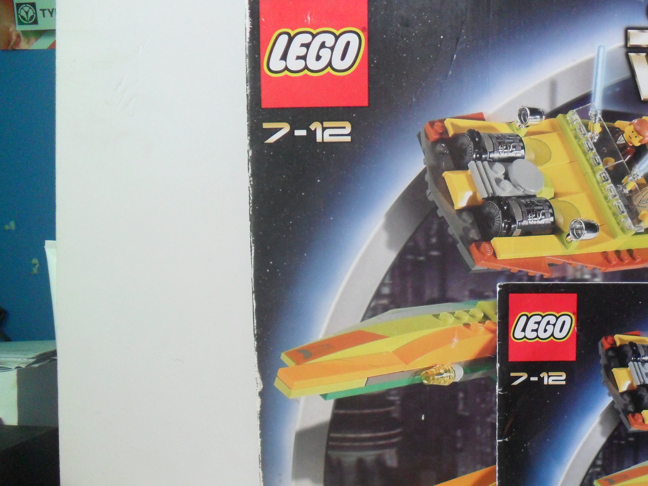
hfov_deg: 31.2
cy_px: 370
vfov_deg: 24.1
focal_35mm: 60
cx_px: 533
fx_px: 1123
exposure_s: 1/45
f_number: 3
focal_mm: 6.3
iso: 200
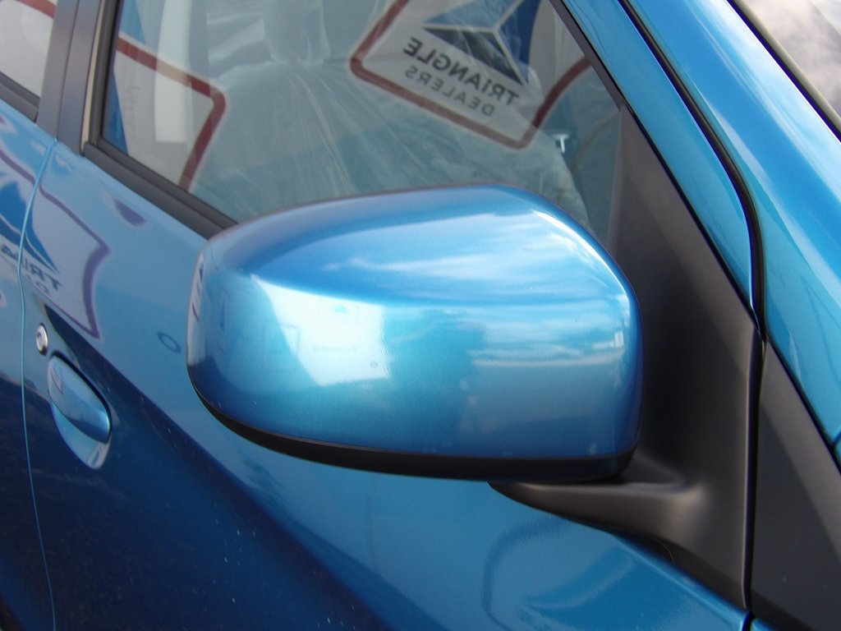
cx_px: 420
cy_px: 316
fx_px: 1506
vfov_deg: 23.7
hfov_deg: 31.2
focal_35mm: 62
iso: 100
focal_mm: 11.1
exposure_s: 1/146
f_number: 4
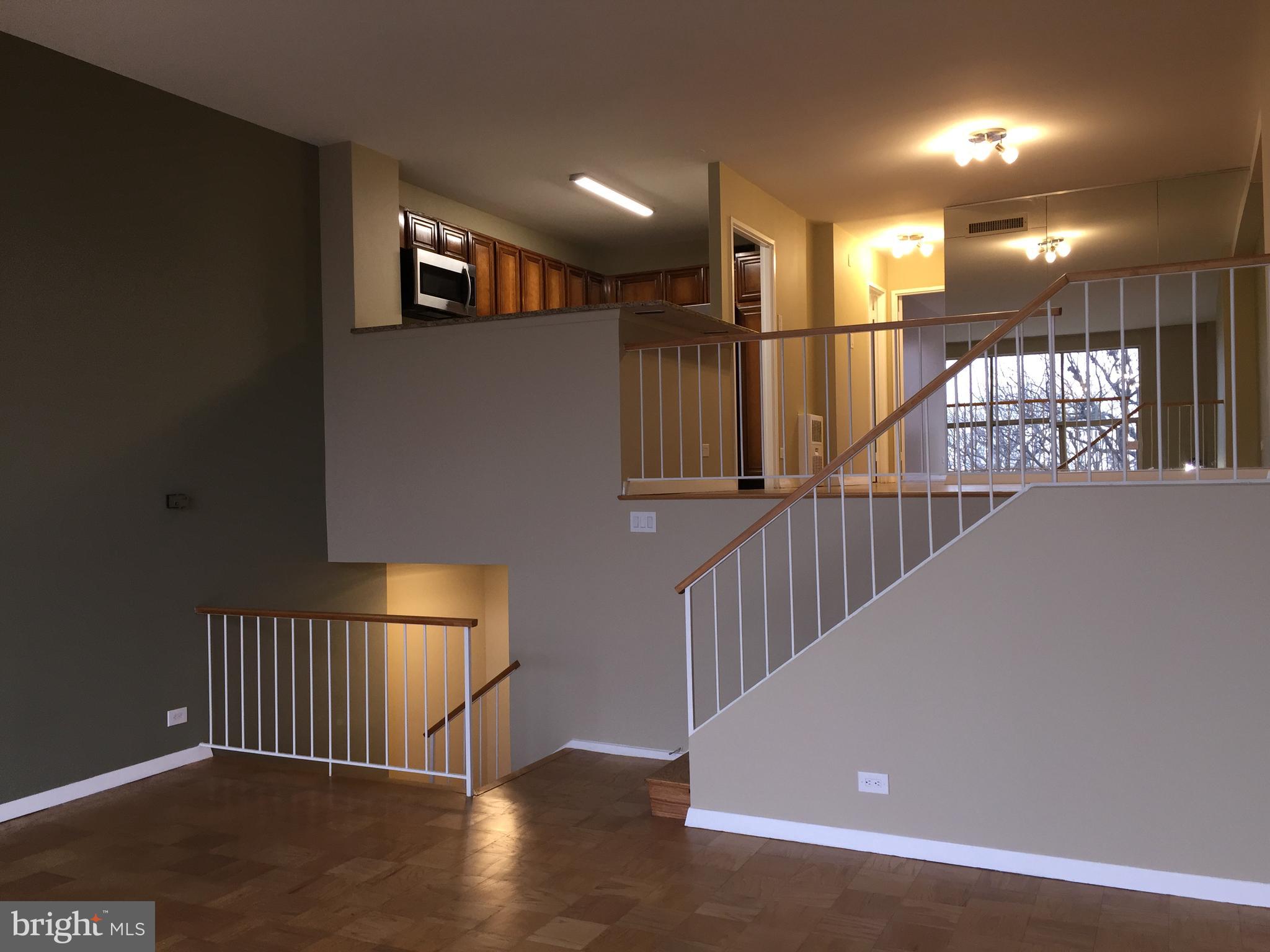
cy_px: 476
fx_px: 1064
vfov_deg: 48.2
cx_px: 635
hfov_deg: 61.7
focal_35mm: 29
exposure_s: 1/30
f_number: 2.2
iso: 64
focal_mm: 4.15
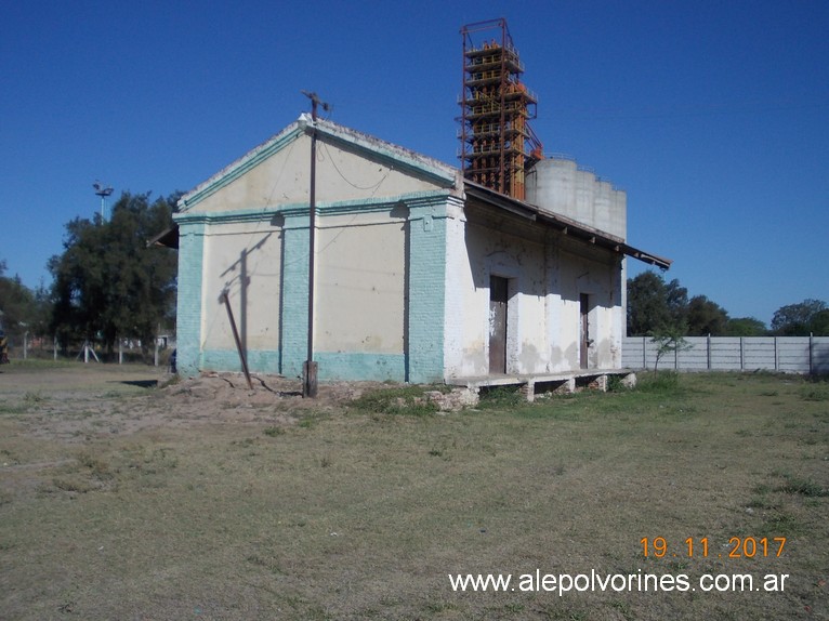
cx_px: 414
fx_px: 910
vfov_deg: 37.7
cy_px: 310
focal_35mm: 38
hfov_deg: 49.0
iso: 80
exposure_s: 1/640
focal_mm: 5.3
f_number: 6.2
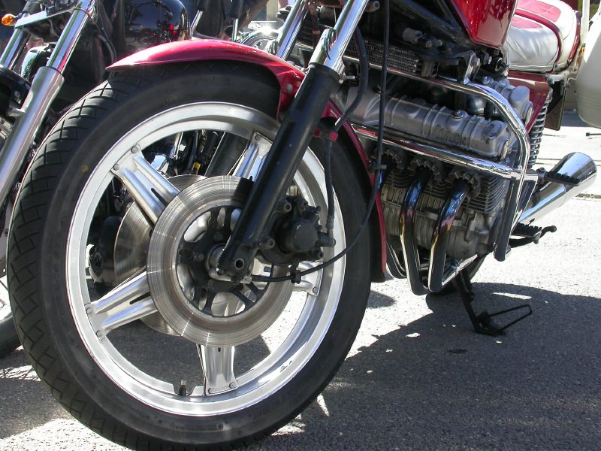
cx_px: 300
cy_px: 226
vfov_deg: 26.1
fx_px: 972
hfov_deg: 34.3
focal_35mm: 56
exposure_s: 1/210
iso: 100
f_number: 4.3
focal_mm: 11.6
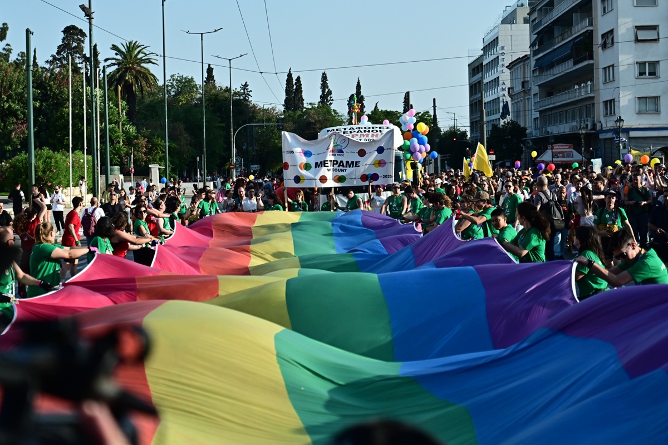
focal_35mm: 55
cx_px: 334
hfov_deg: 36.2
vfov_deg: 24.6
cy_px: 222
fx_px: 1020
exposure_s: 1/8000
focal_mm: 55
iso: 800
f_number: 4
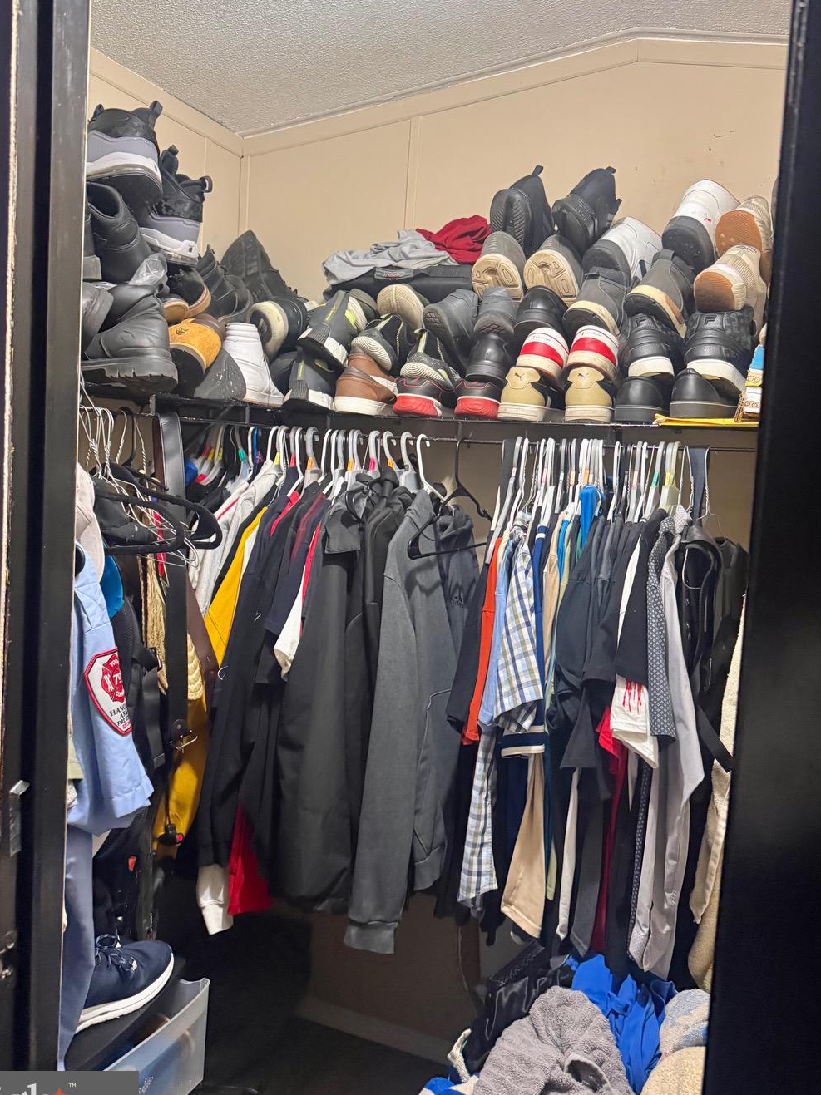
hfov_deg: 49.7
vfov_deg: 63.4
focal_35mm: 28
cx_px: 410
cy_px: 501
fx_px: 886
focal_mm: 6.76
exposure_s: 1/60
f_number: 1.78
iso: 640
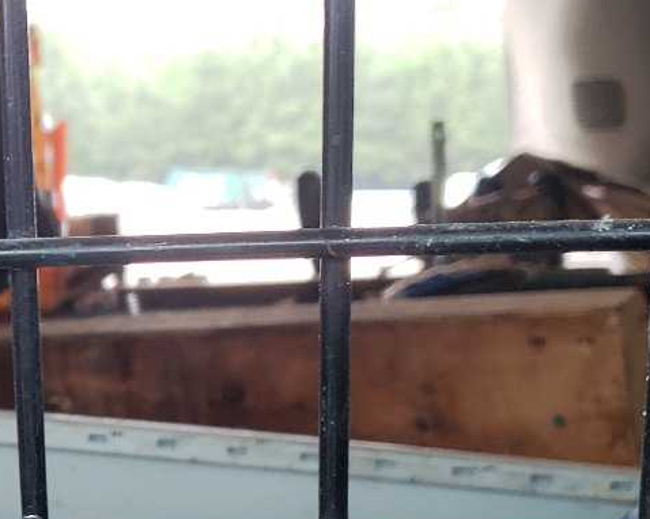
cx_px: -41
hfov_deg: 21.5
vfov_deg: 17.9
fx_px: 1635
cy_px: 435
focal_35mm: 85
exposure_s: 1/60.2
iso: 51
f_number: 1.5
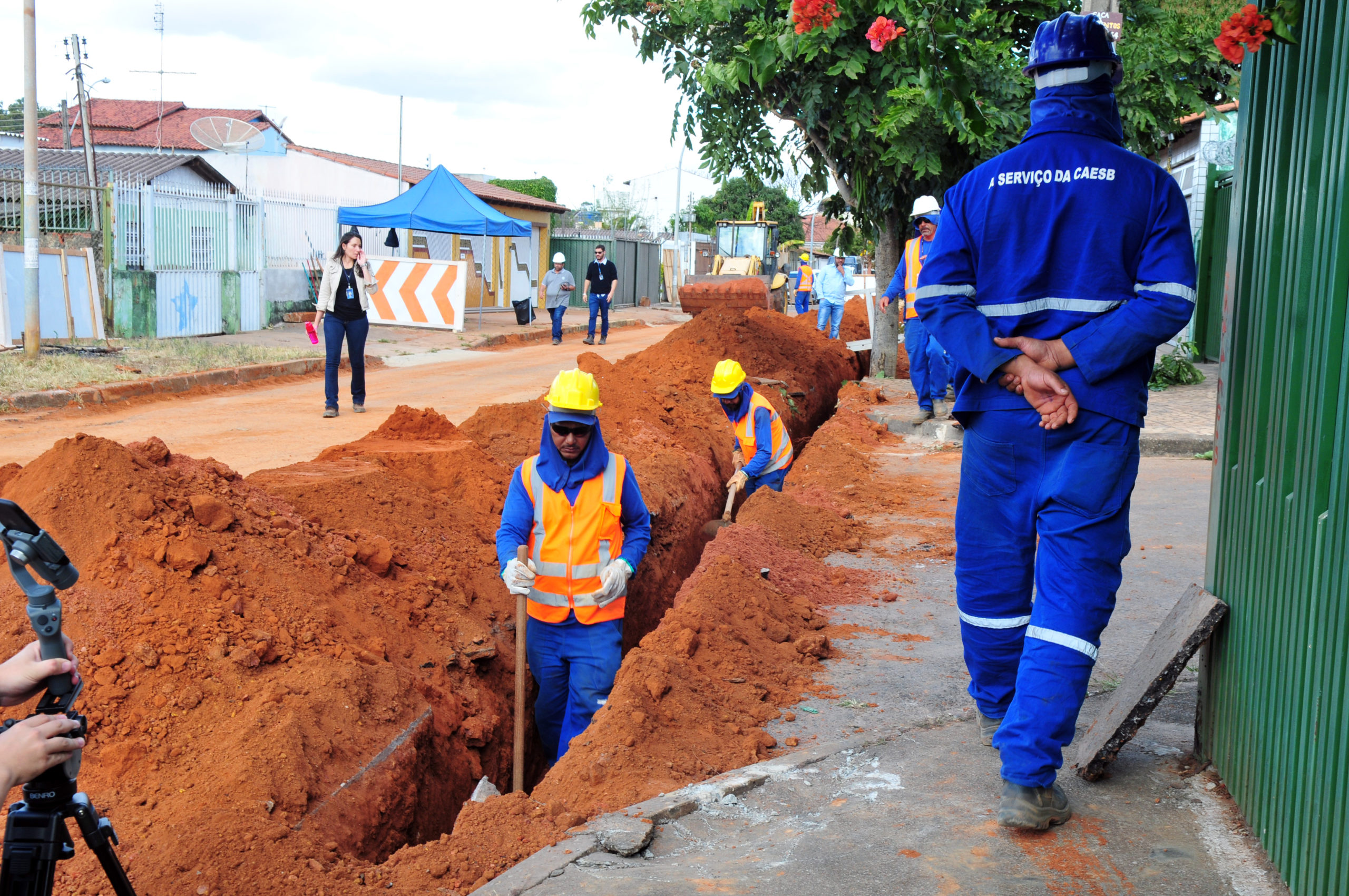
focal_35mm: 45
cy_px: 448
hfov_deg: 43.7
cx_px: 674
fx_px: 1684
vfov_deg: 29.8
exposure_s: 1/100
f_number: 8
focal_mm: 30
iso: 250
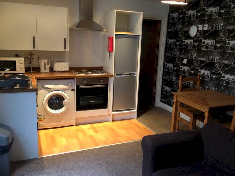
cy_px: 88
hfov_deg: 52.6
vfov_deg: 40.7
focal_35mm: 35
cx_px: 118
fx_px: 238
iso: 250
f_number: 2.4
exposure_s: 1/20
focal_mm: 4.28
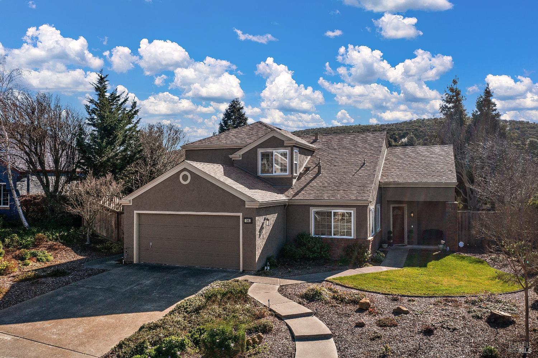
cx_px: 269
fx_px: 418
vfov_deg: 46.4
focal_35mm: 28
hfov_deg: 65.5
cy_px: 179
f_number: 5.6
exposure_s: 1/500
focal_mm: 10.26
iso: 100
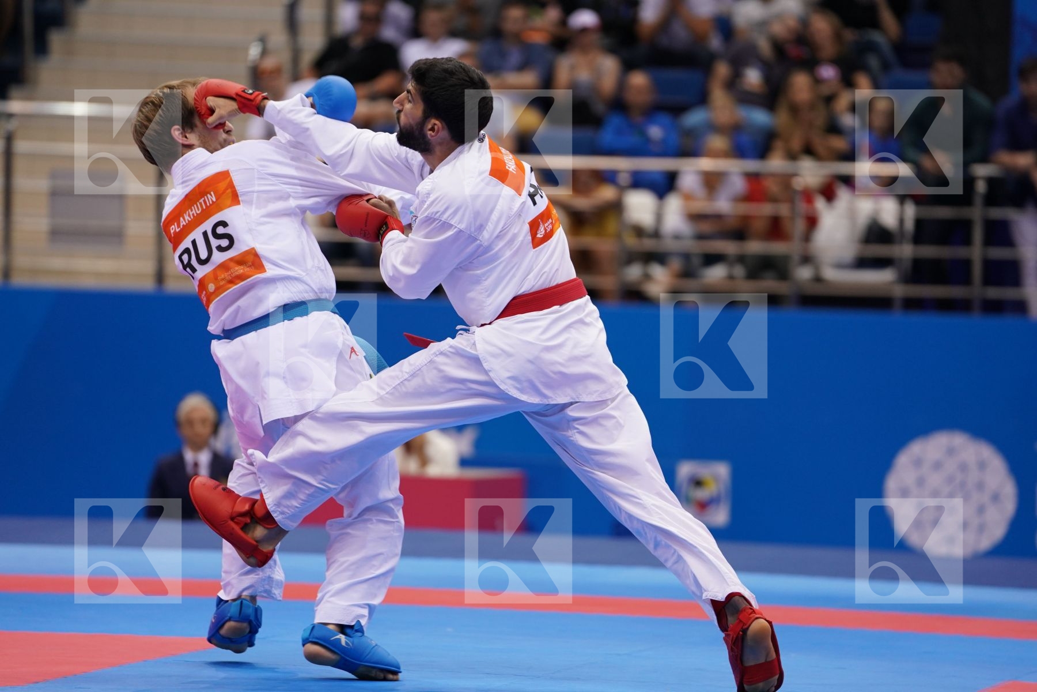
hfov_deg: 10.6
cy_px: 346
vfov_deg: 7.1
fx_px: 5588
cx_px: 518
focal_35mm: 194
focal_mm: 194
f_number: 2.8
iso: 1250
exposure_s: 1/1000
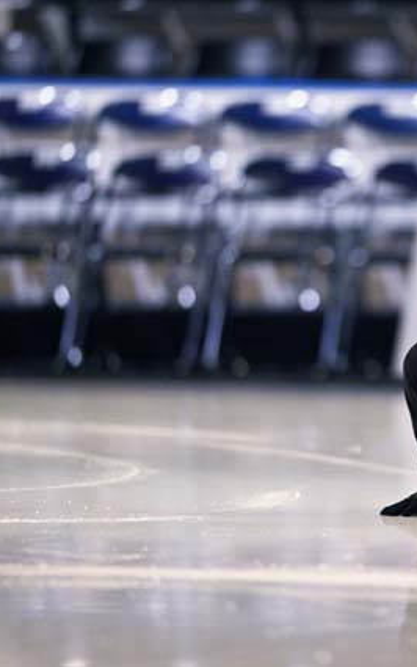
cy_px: 334
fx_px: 7811
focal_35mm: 430
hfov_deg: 3.1
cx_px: 398
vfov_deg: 4.9
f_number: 2.8
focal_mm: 280
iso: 3200
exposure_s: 1/500
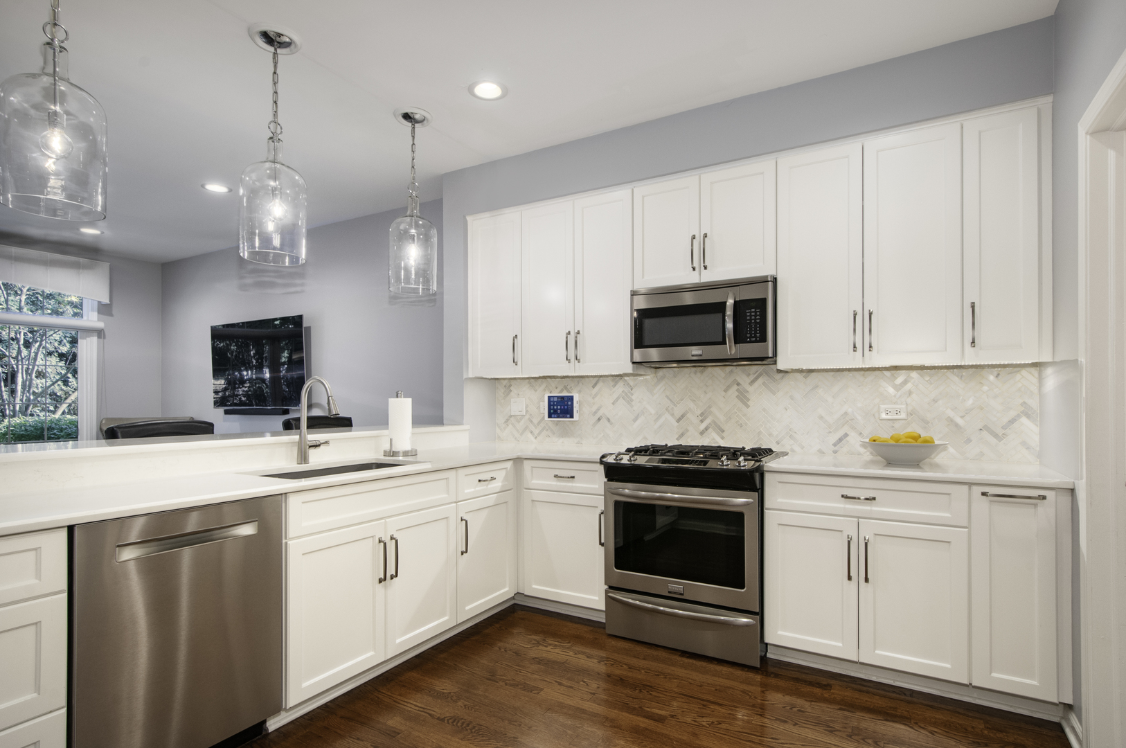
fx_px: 562
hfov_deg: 90.1
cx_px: 563
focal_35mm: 18
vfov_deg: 67.2
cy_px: 374
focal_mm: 12
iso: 640
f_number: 9
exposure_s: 1/250
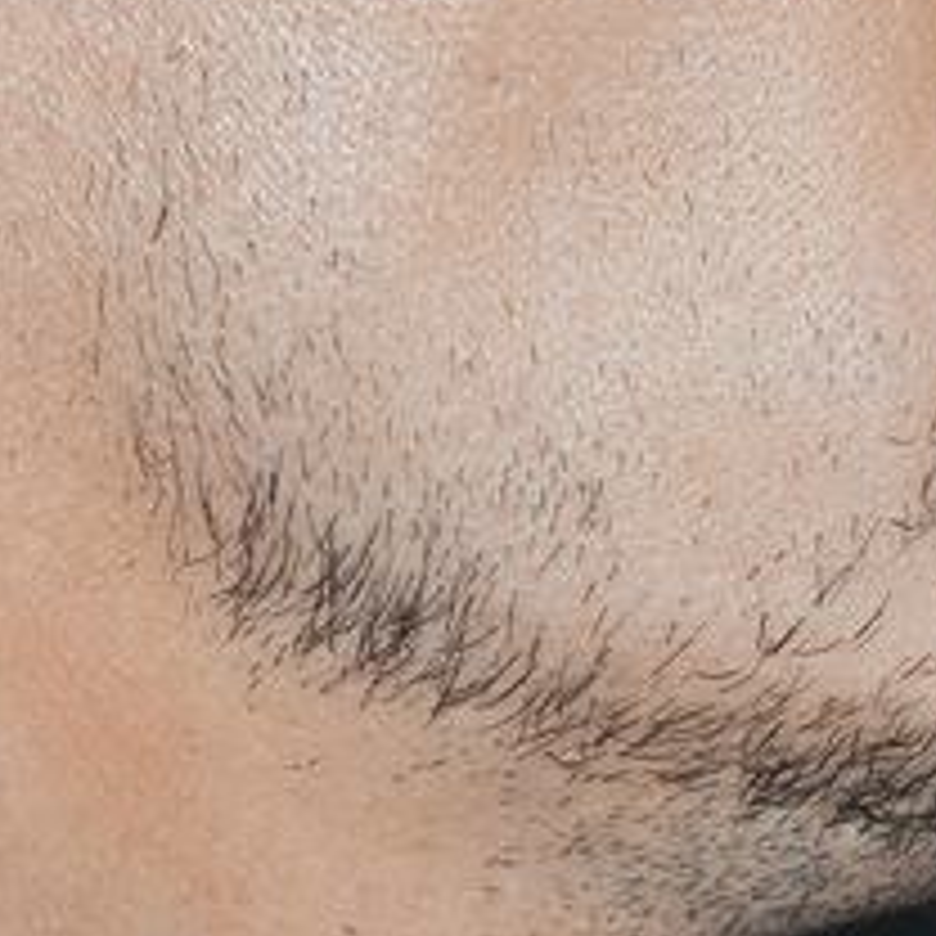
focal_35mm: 959
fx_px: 29337
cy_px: 1159
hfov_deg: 1.8
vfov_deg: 1.8
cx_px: 1868
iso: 500
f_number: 5.6
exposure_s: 1/160
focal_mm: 122
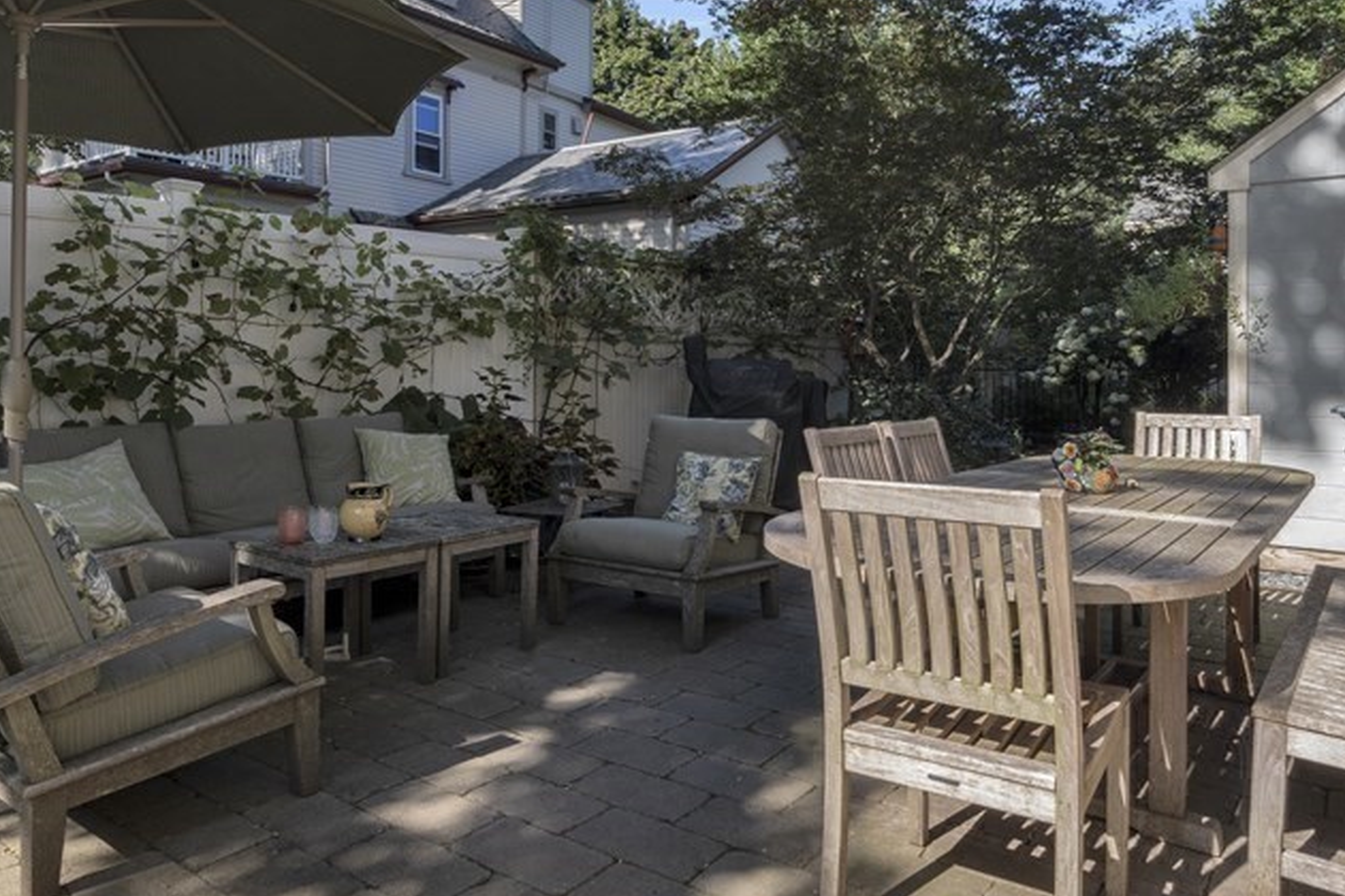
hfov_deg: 69.2
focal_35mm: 26
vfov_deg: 49.3
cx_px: 608
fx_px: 971
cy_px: 364
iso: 320
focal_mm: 16
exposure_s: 1/40
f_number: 11
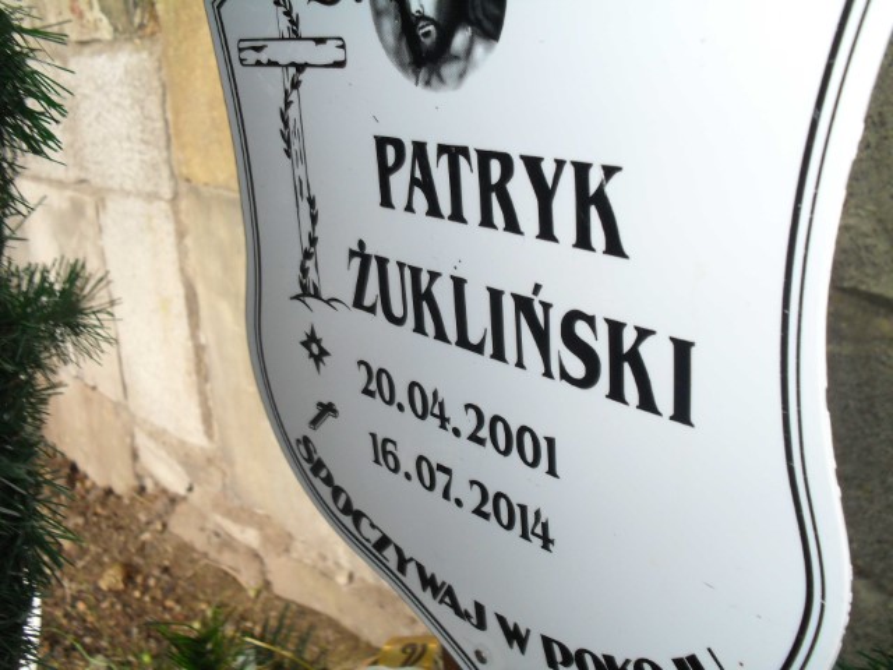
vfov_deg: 40.7
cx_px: 446
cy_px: 335
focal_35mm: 35
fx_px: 903
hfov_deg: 52.6
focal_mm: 6.3
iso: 200
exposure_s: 1/45
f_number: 3.2
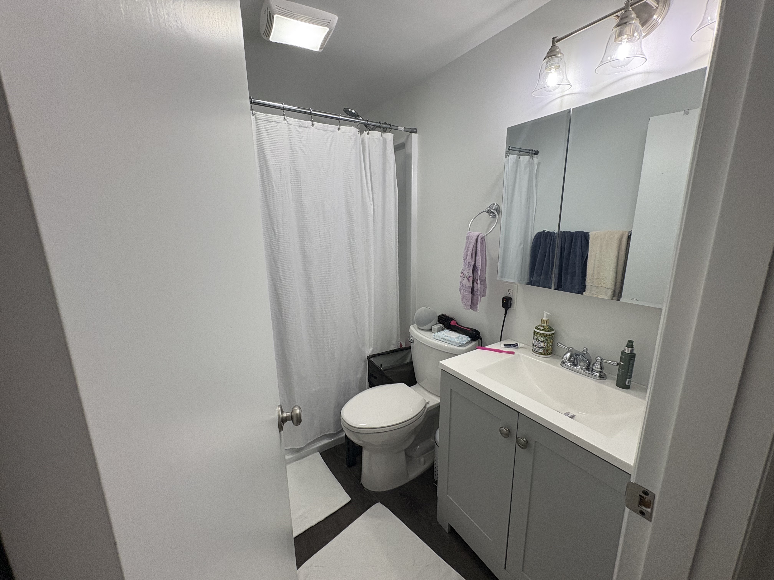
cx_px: 387
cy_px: 290
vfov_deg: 85.7
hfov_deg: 102.1
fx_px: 313
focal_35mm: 14
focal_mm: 2.22
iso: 160
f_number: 2.2
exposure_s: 1/120
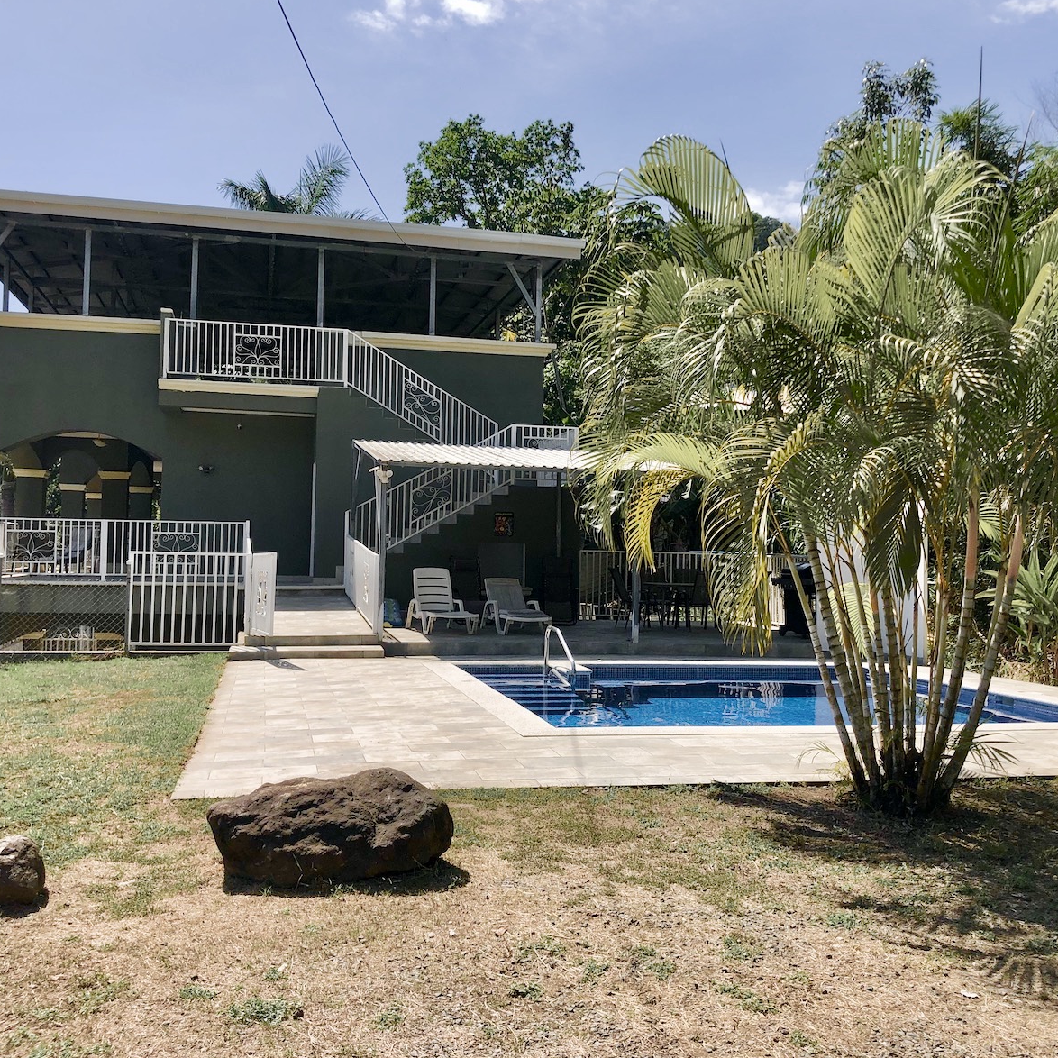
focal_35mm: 34
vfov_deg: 48.5
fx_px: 1176
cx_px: 544
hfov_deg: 48.4
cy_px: 526
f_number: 1.8
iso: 20
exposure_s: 1/1919
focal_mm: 3.99
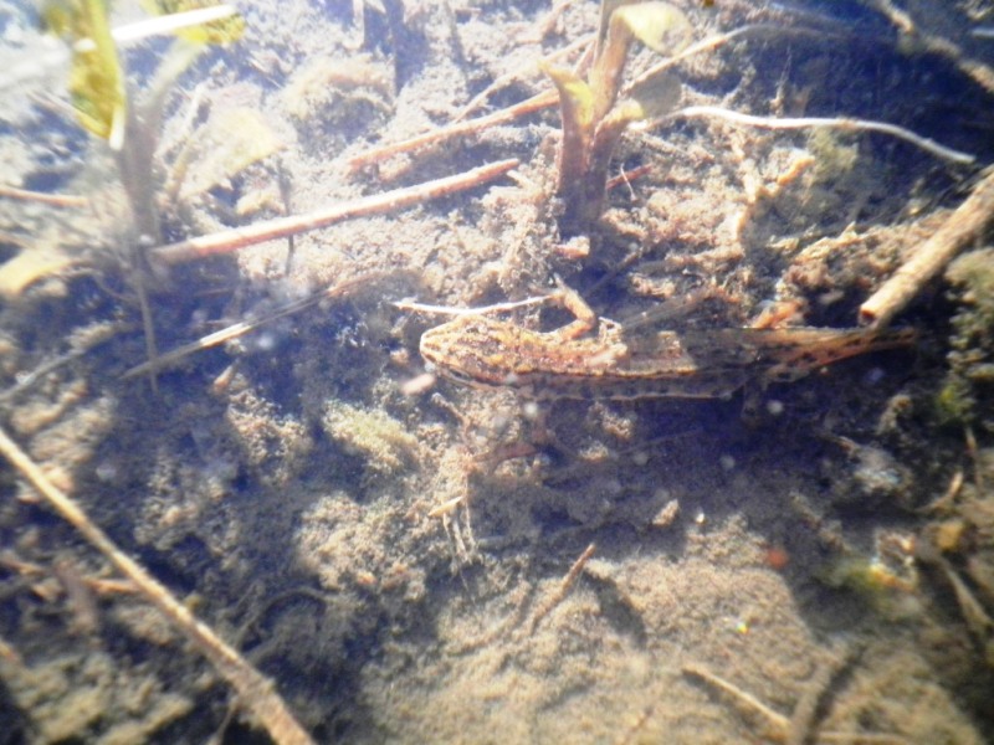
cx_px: 497
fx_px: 1235
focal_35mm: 43
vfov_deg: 33.6
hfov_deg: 43.9
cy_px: 372
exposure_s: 1/500
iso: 400
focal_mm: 7.6
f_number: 3.4
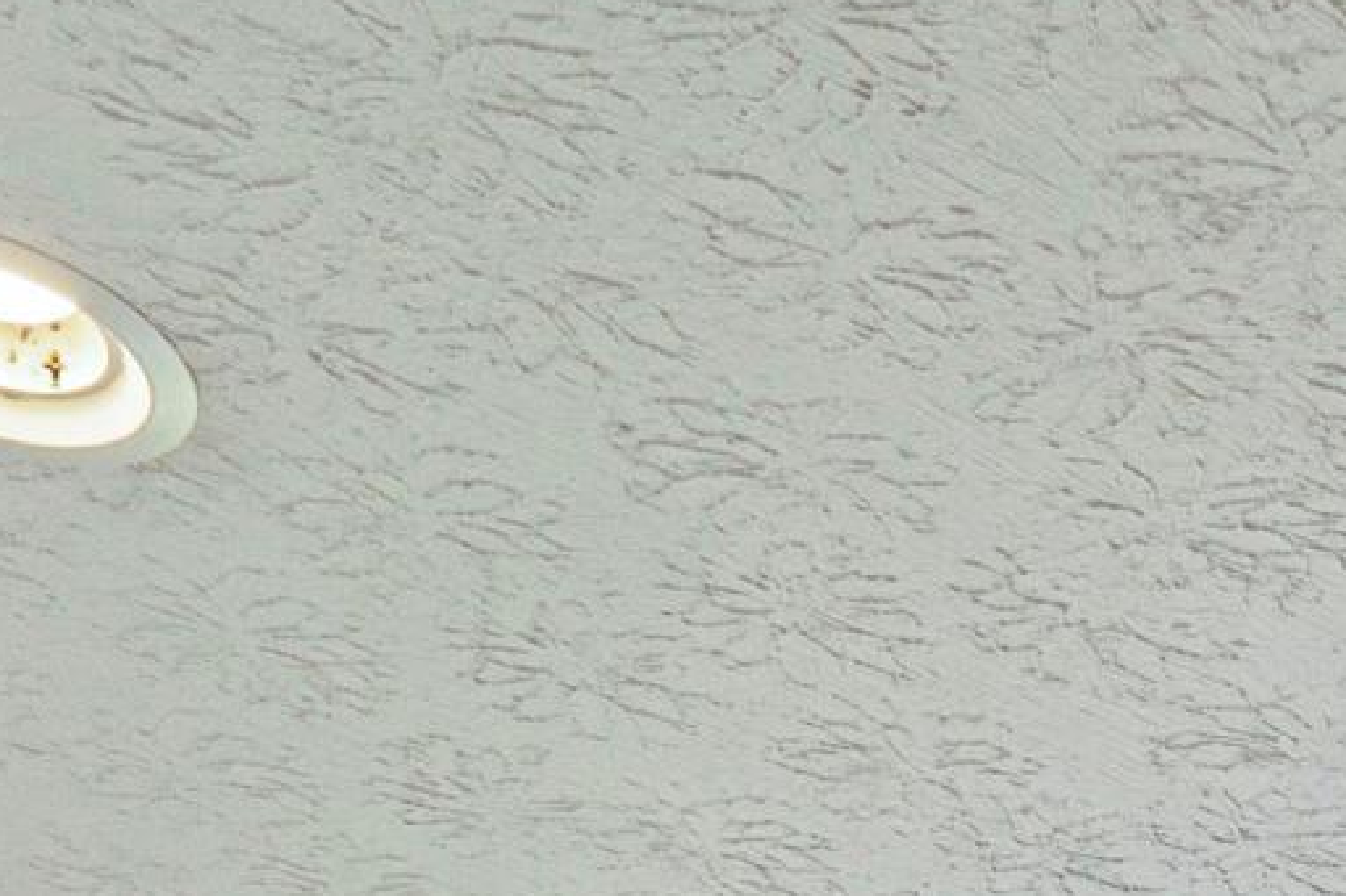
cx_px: 1827
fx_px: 3065
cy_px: 2593
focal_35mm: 82
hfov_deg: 21.9
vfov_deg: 11.3
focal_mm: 14
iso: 250
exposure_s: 1/80
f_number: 8
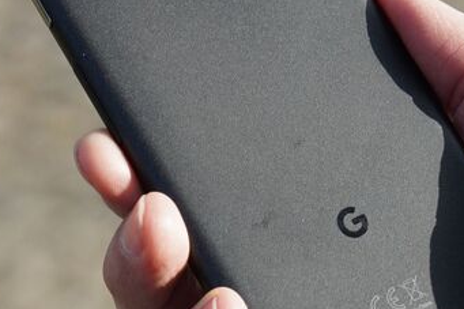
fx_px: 2538
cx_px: 285
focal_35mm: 197
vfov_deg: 7.0
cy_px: 127
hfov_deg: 10.4
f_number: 5.6
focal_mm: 70
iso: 100
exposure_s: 1/160
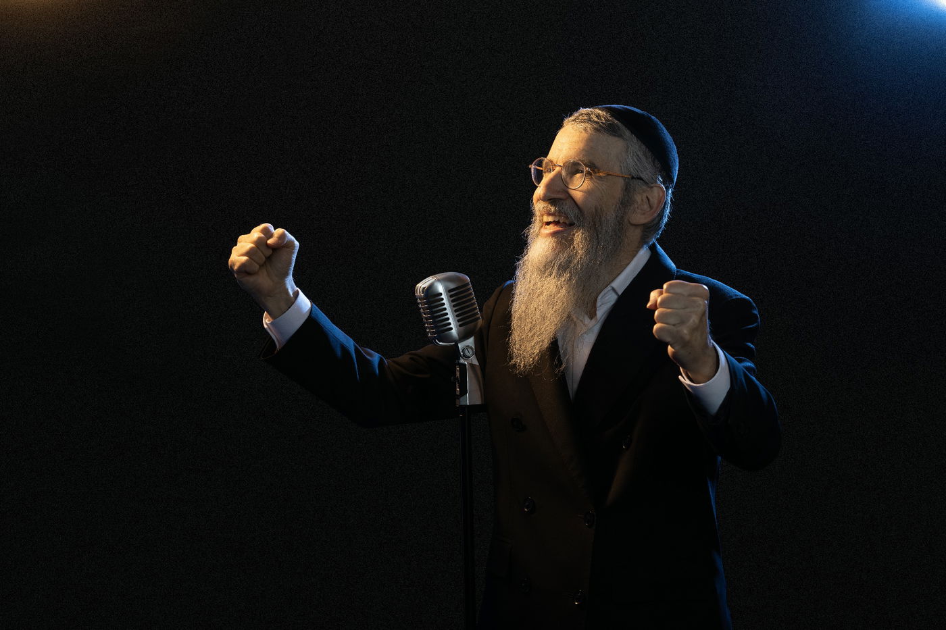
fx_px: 2233
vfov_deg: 16.1
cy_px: 315
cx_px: 473
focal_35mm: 85
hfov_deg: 23.9
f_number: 7.1
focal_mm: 85
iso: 100
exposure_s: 1/160
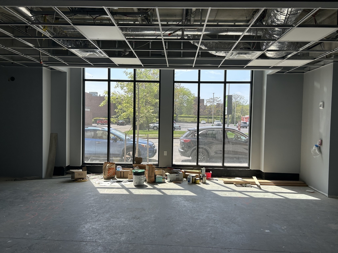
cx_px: 169
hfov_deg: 67.3
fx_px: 254
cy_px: 126
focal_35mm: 26
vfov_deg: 53.1
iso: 50
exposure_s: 1/1196
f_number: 1.5
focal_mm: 5.7
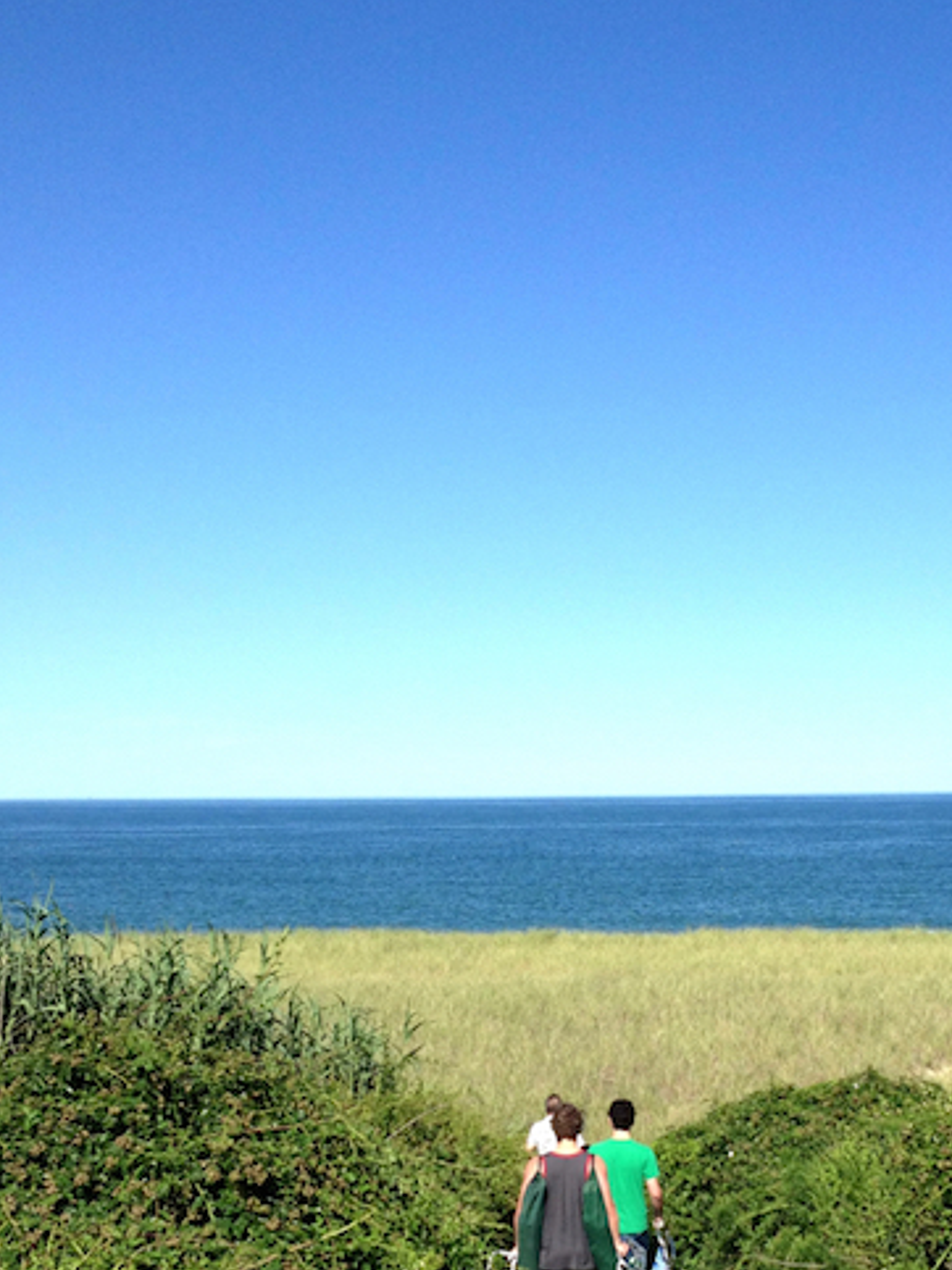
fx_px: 2128
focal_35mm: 58
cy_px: 978
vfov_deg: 32.5
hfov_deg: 25.1
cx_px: 631
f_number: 2.4
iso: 50
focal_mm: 4.28
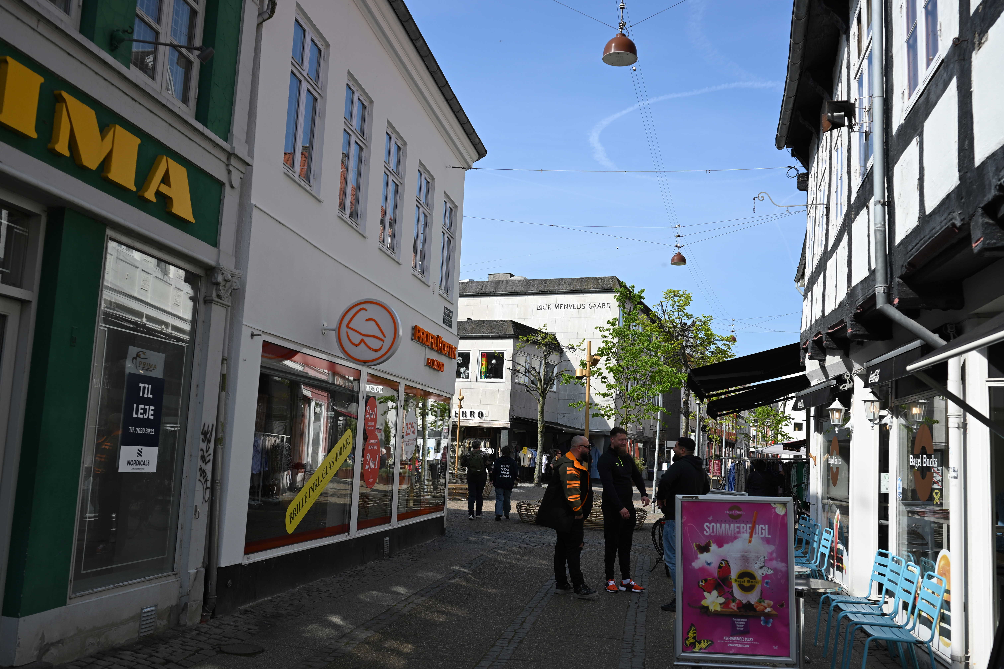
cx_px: 502
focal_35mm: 35
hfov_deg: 54.4
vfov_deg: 37.9
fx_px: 976
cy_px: 334
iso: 180
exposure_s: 1/2000
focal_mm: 35
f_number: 4
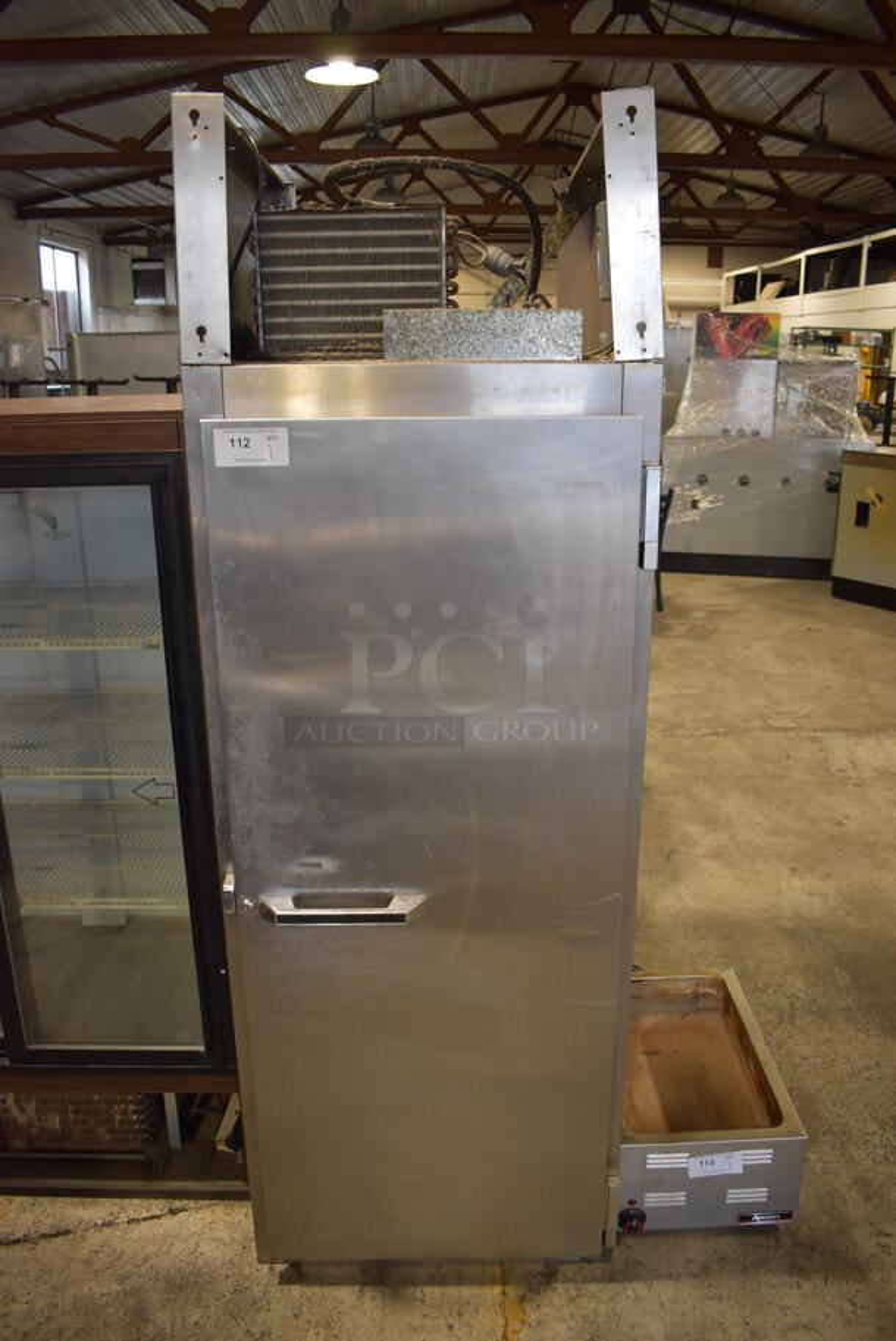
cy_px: 670
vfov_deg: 67.3
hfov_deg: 48.0
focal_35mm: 27
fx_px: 1006
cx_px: 448
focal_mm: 18
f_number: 3.5
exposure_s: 1/125
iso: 1400
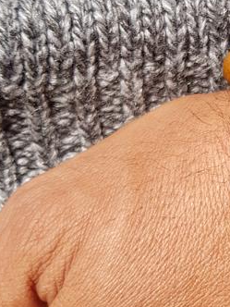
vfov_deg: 20.7
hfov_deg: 14.8
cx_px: 329
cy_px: 234
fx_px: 833
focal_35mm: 94
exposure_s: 1/1484
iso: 40
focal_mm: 4.2
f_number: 1.7
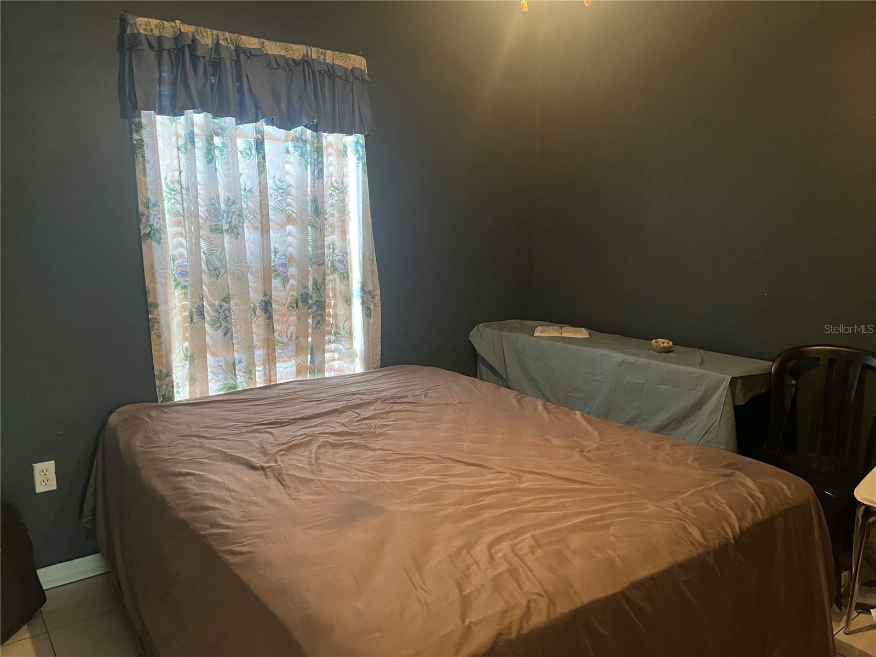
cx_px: 438
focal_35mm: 26
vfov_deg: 53.1
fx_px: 658
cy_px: 328
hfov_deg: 67.3
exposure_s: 1/40
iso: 500
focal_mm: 5.1
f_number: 1.6
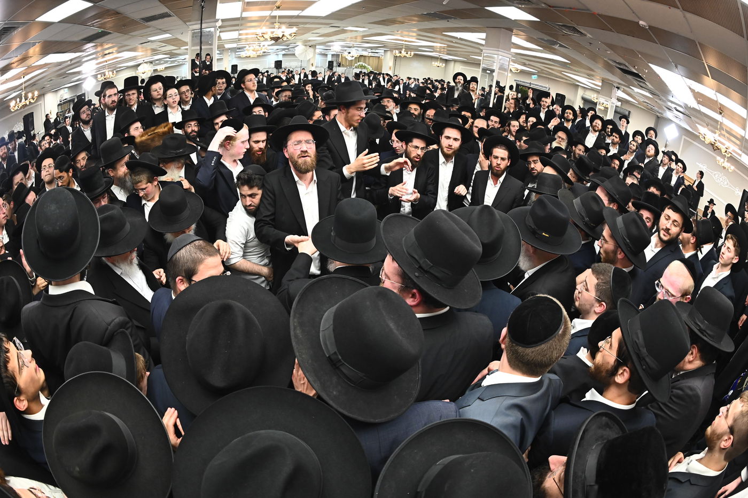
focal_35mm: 16
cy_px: 249
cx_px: 374
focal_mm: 16
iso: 3200
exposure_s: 1/200
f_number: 7.1
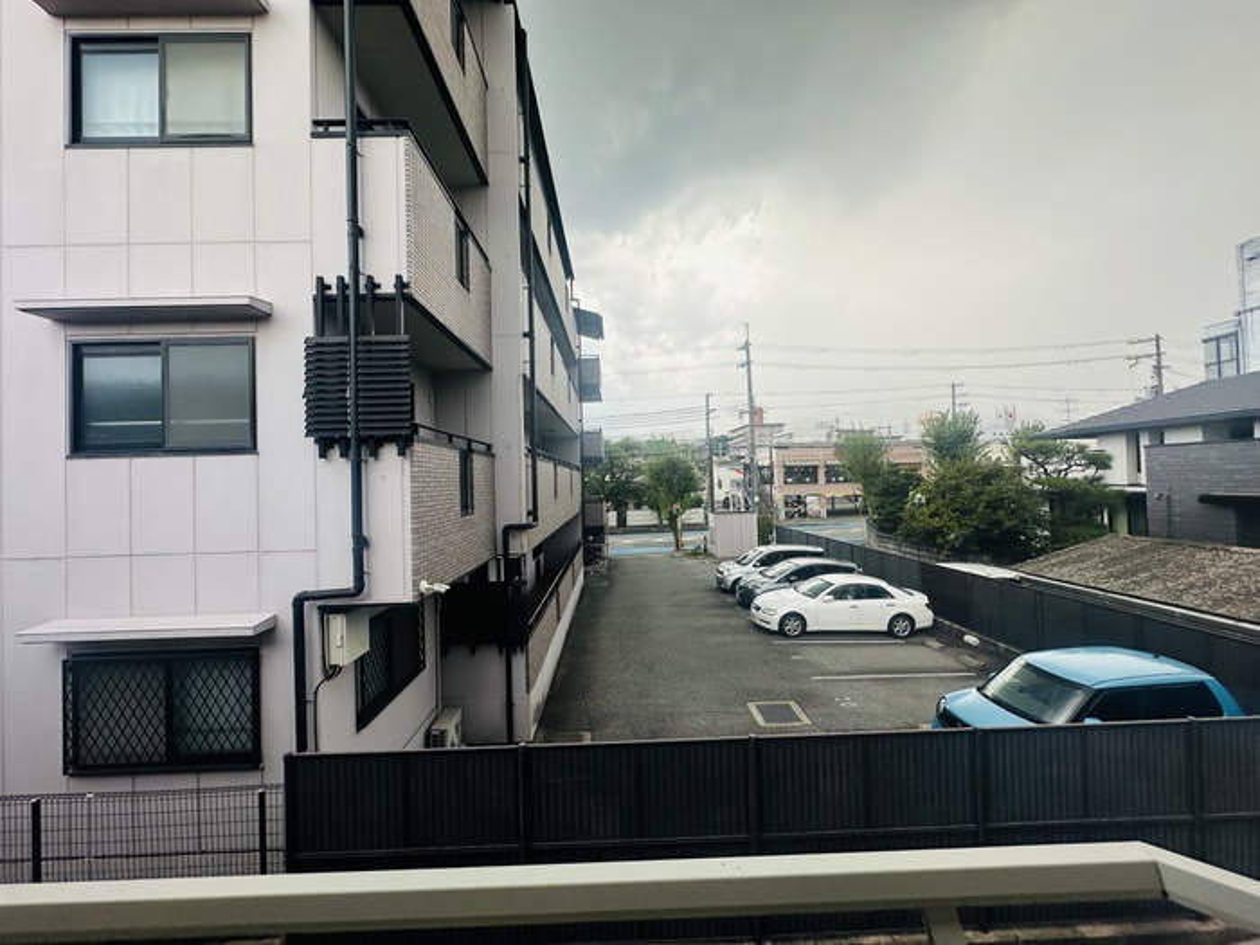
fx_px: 510
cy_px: 472
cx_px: 630
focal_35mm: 14
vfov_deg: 85.7
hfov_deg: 102.1
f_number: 2.2
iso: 40
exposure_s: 1/690
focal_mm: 2.22
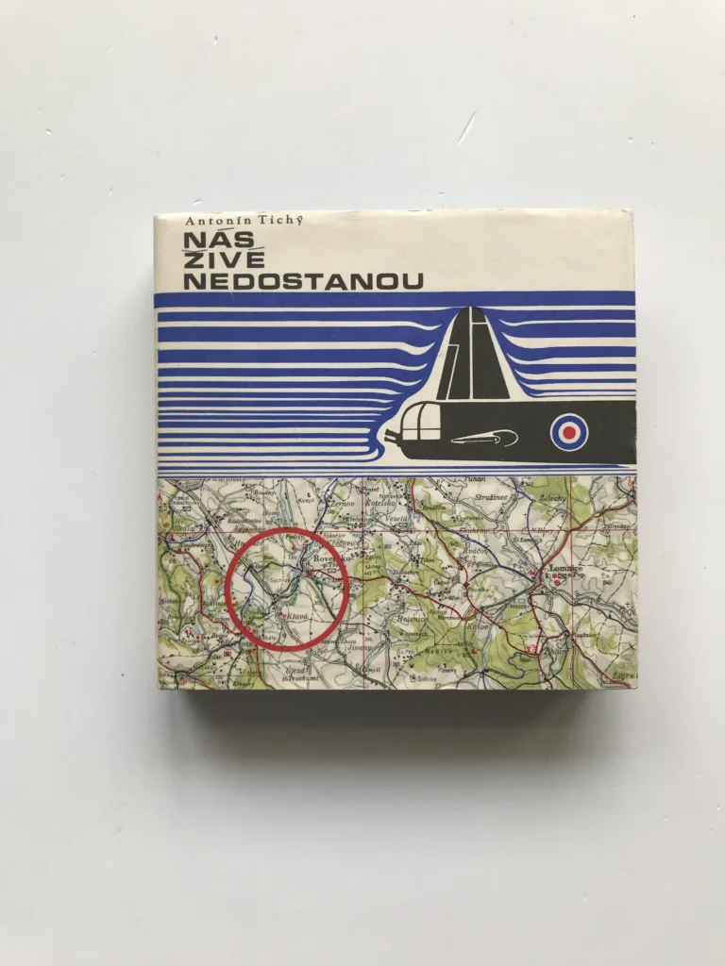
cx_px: 362
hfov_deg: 49.7
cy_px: 483
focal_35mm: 28
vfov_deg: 63.4
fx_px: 782
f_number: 1.8
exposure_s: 1/100
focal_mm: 3.99
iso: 25
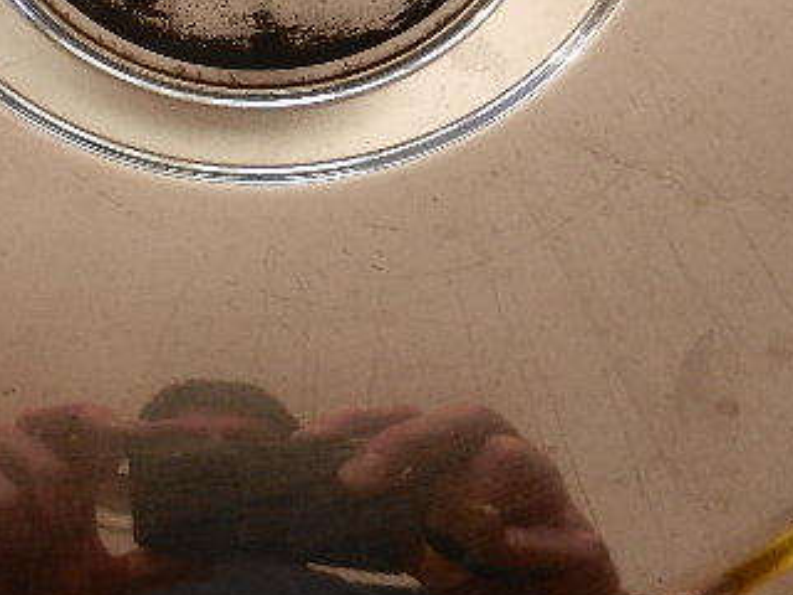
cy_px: 134
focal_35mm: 80
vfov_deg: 18.3
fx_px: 1833
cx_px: 211
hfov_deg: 24.2
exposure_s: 1/25
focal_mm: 4.5
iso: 160
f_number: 3.5
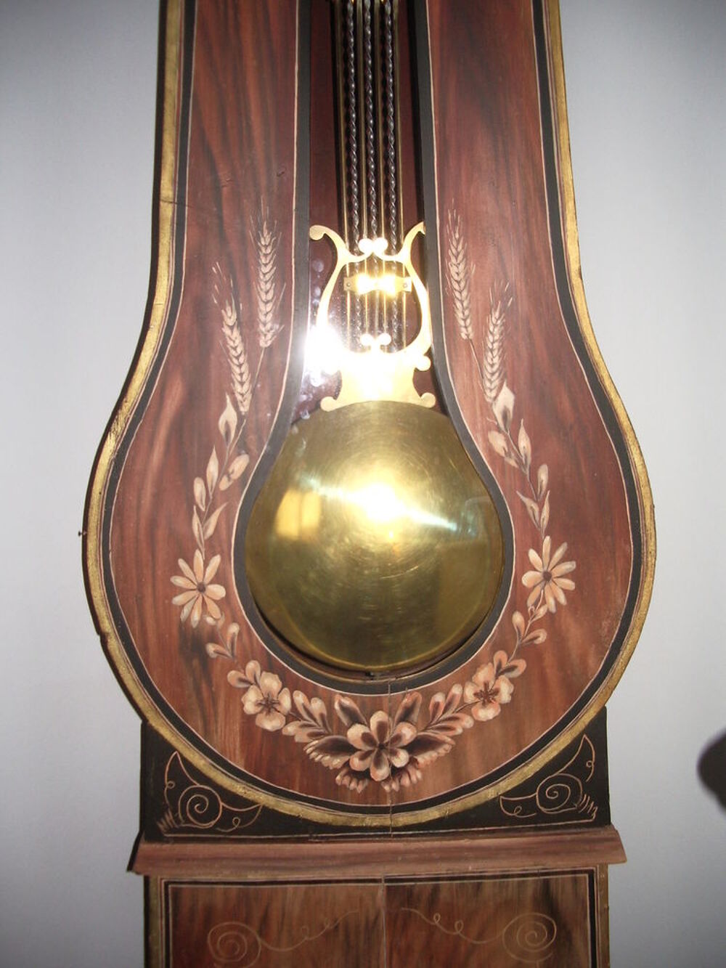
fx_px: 979
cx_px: 363
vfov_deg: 52.6
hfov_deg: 40.7
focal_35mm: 35
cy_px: 484
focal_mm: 5.8
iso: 100
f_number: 2.6
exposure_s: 1/40
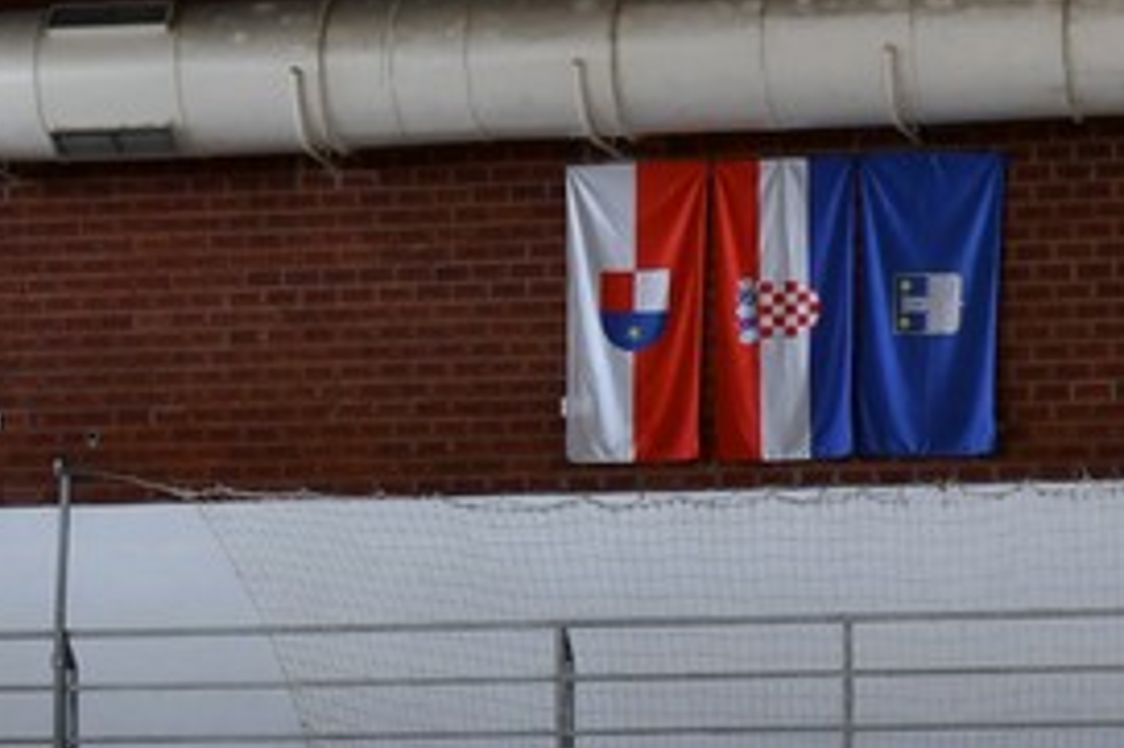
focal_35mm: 181
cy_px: 920
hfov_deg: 11.4
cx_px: 698
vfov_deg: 7.5
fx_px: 5648
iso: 560
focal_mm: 32
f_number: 4
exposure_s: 1/250
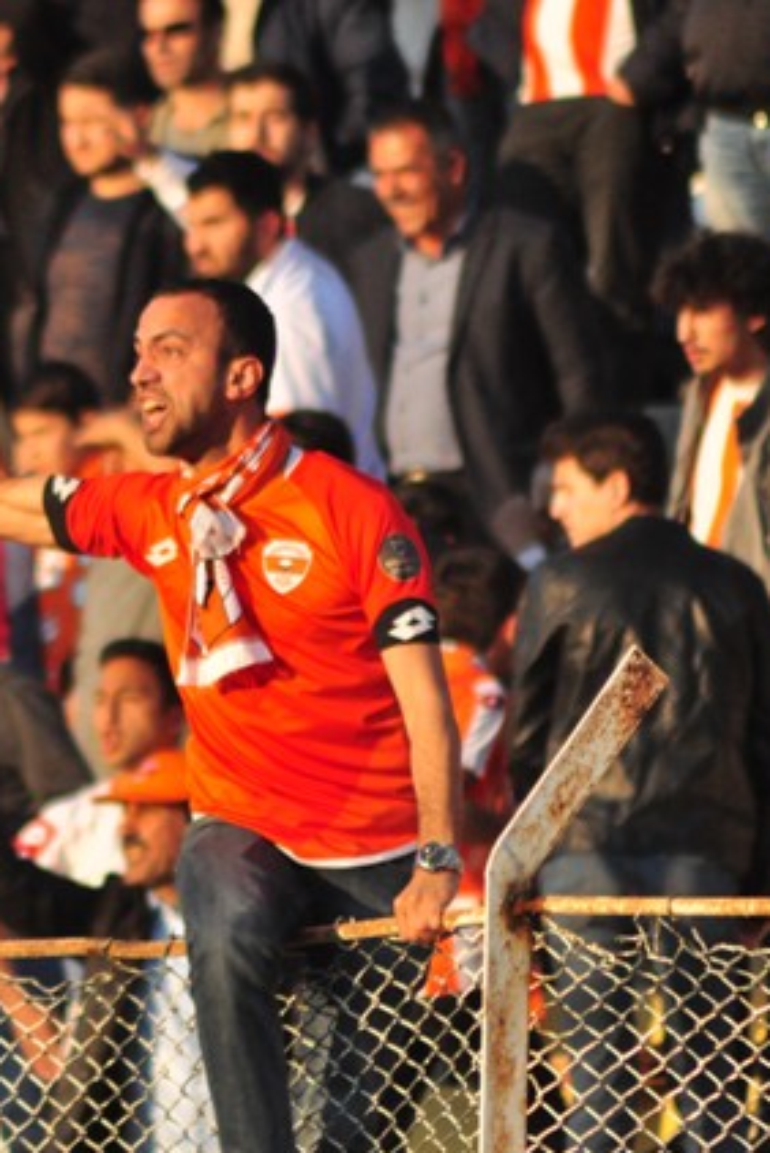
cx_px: 240
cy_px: 578
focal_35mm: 681
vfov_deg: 3.0
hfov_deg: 2.0
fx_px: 21811
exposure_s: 1/4000
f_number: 5.6
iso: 1600
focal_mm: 300
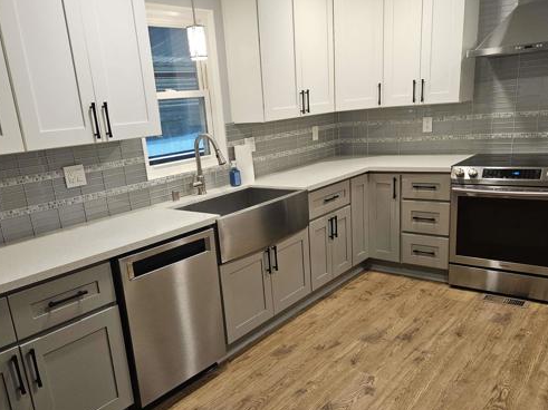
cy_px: 246
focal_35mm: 30
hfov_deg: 59.9
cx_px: 252
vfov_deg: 46.5
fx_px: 475
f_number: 1.8
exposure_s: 1/120
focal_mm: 5.4
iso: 250
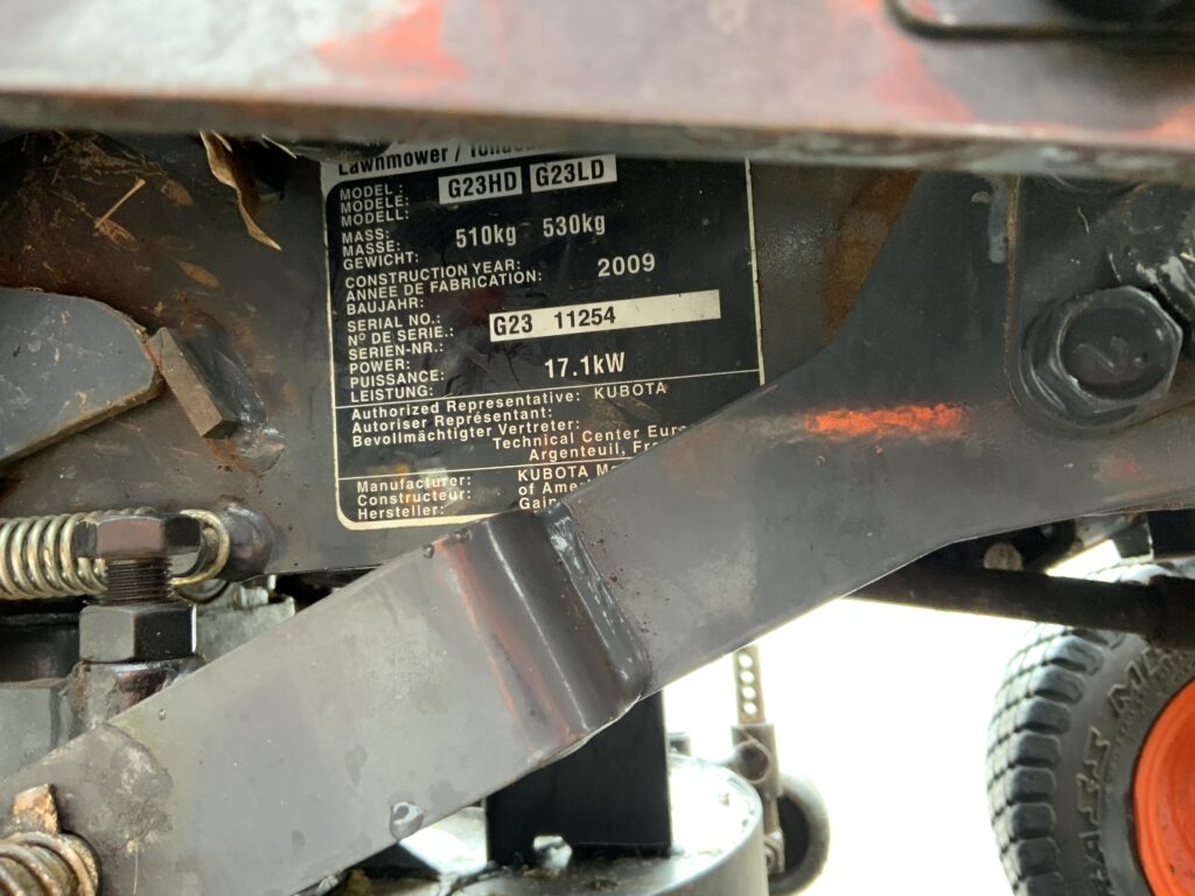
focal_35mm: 29
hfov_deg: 61.7
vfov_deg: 48.2
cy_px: 448
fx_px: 1001
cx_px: 598
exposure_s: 1/60
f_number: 1.8
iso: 160
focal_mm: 3
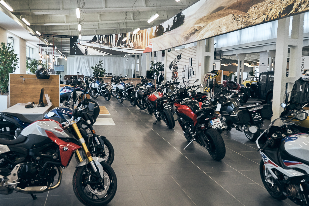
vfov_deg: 38.9
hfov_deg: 55.8
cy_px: 103
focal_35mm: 34
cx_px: 154
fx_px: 292
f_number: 7.1
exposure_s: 1/200
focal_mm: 34
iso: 1250
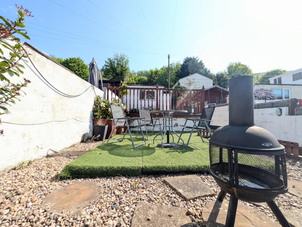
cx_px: 151
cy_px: 114
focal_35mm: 14
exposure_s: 1/891
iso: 49
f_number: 2.2
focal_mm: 1.83
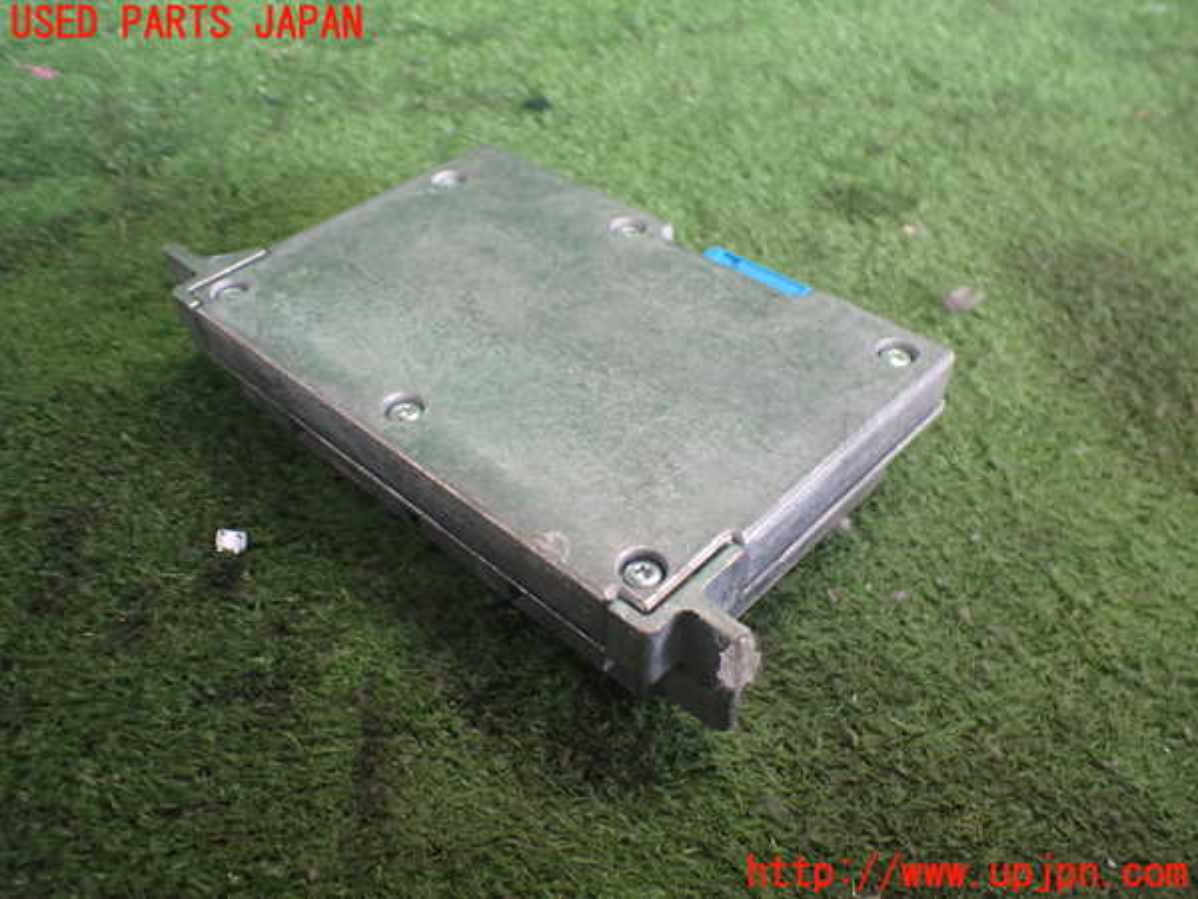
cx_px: 599
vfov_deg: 46.8
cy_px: 450
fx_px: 1038
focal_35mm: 30
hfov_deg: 60.0
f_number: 2.3
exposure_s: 1/125
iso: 640
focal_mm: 5.4
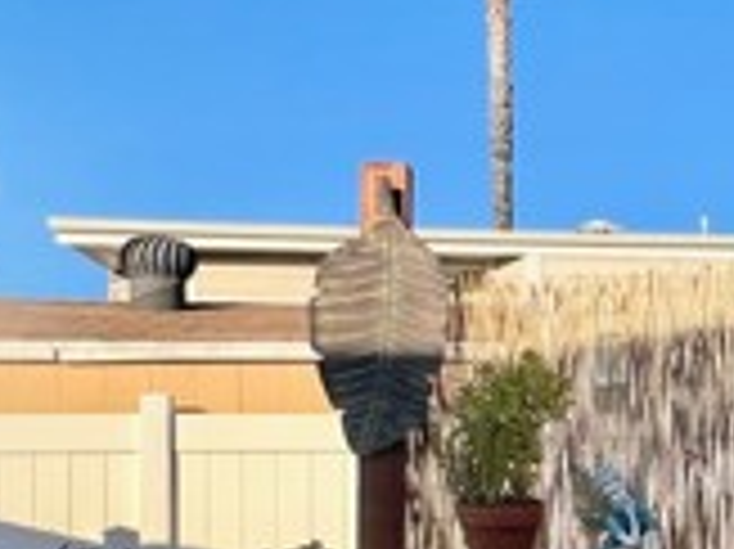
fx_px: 1081
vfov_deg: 27.9
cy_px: 450
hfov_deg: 36.0
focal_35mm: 51
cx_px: 612
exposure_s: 1/1946
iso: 32
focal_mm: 1.57
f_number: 1.8
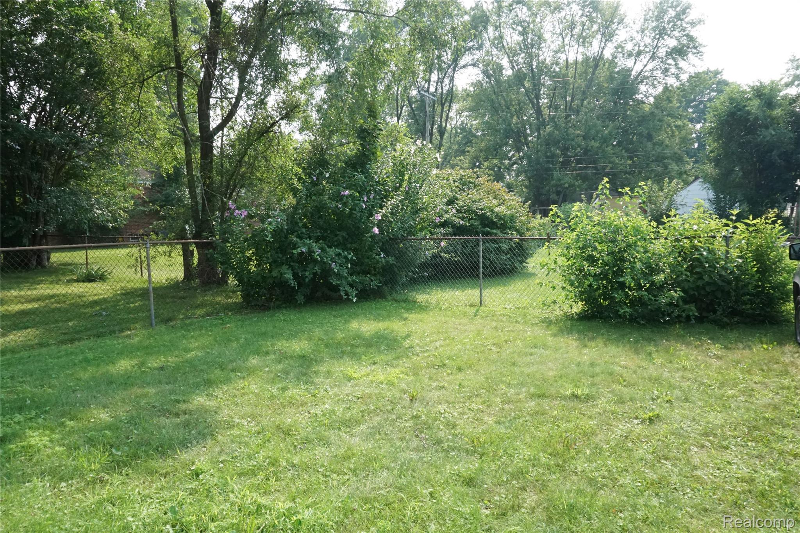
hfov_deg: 73.7
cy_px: 266
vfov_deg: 53.1
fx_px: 533
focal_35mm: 24
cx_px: 400
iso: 1600
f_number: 16
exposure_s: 1/320
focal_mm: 16
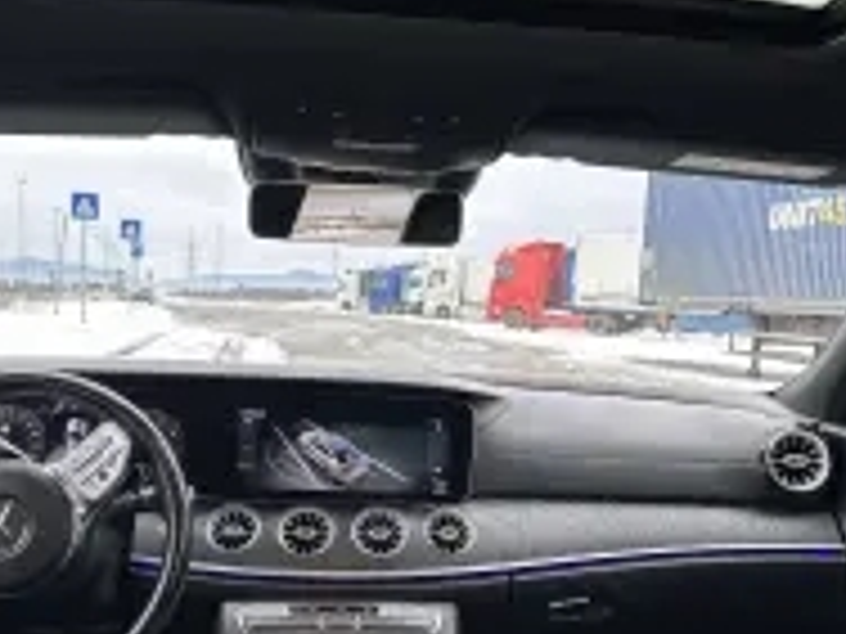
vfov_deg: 31.5
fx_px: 1124
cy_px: 364
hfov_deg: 41.2
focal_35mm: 46
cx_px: 423
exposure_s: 1/230
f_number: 1.78
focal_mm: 6.86
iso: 64
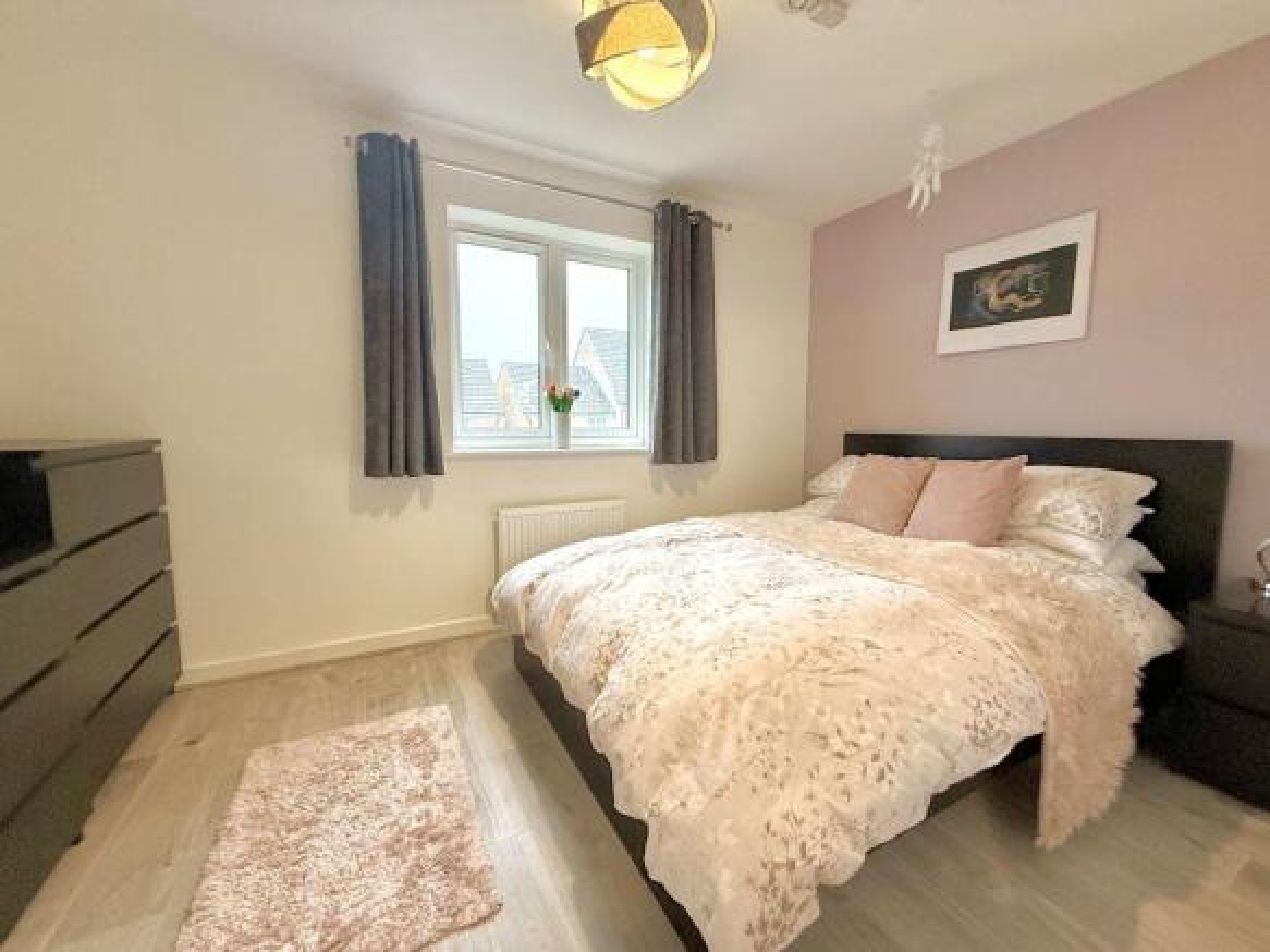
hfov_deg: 102.1
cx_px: 635
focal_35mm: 14
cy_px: 476
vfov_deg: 85.7
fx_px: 514
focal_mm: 2.22
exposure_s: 1/100
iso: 250
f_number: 2.2
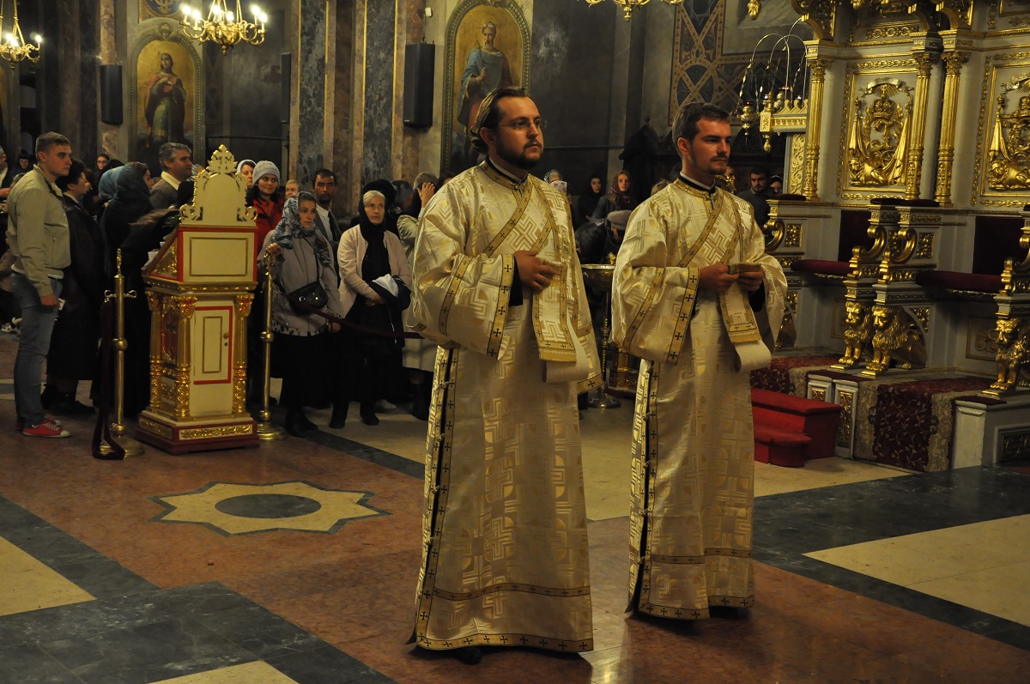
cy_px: 342
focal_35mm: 51
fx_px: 1457
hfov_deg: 38.9
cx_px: 515
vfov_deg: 26.4
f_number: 6.3
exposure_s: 1/15
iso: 1600
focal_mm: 34
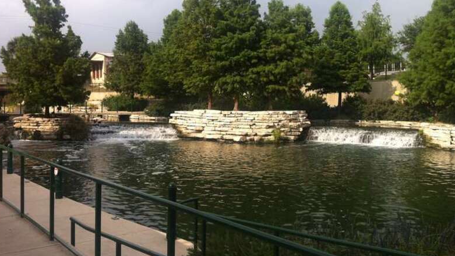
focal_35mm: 39
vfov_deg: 30.3
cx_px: 224
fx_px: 470
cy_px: 99
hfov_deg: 51.6
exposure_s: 1/1040
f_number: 2.8
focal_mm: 3.85
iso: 80
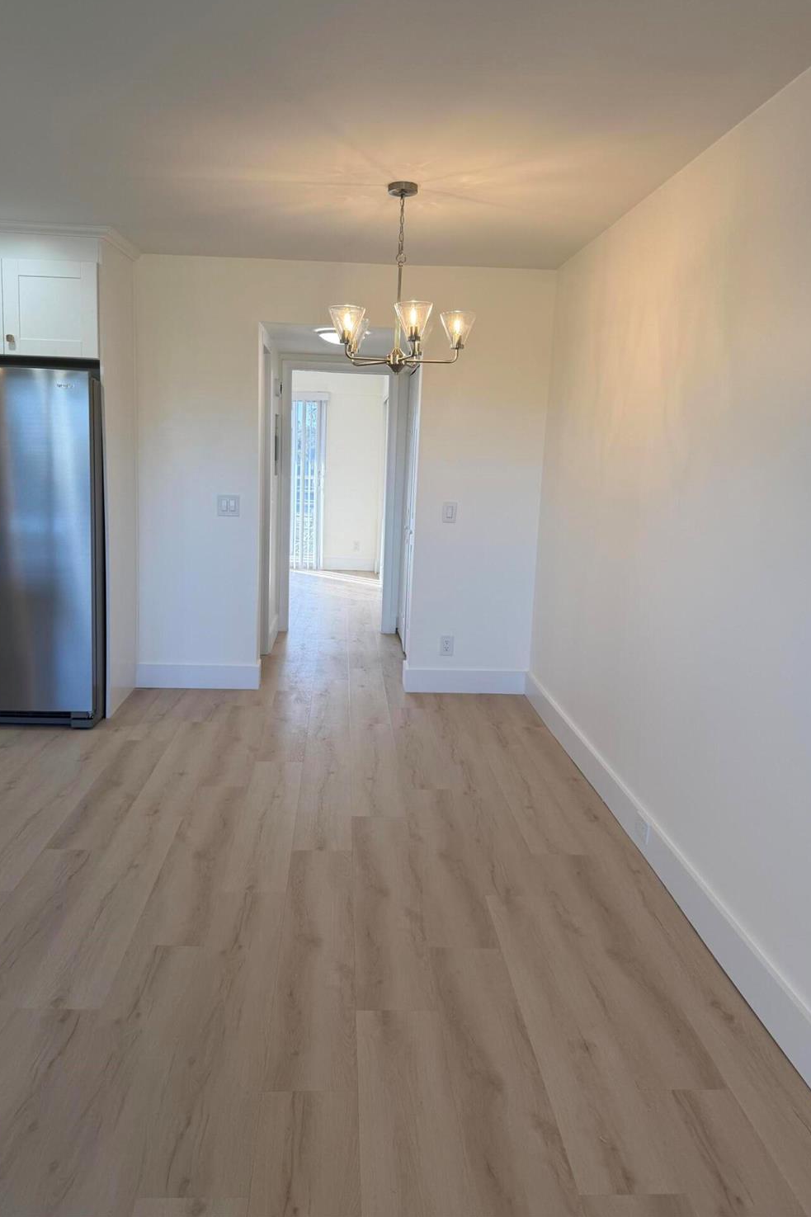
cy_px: 585
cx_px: 384
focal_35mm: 26
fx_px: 879
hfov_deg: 49.5
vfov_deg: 69.4
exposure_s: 1/224
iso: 80
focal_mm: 6.76
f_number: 1.78
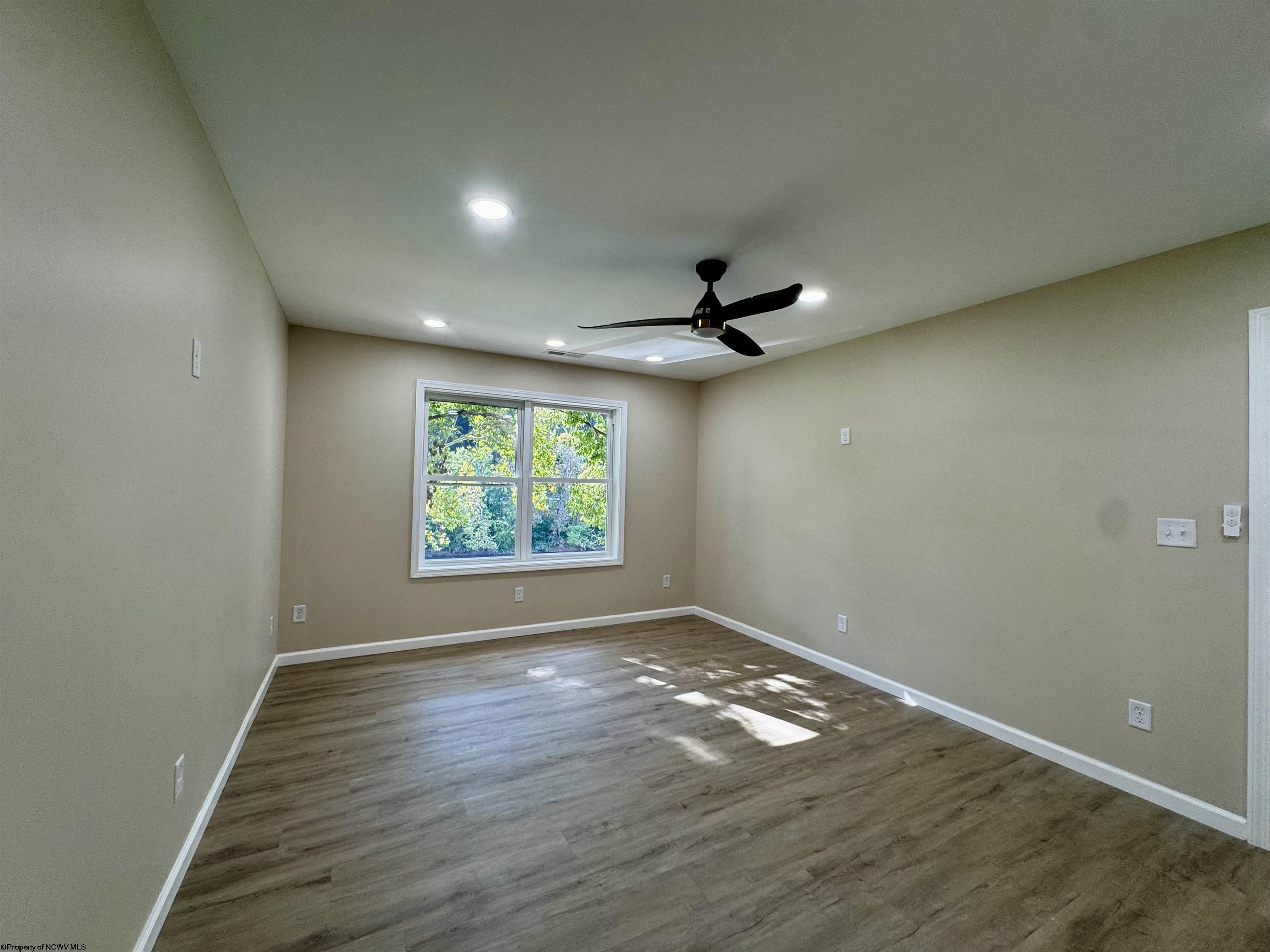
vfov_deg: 85.7
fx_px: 514
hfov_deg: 102.1
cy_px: 476
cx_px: 635
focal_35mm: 14
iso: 80
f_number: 2.2
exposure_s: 1/120
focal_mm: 2.22
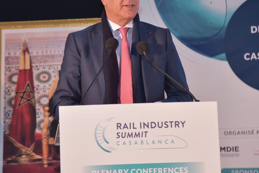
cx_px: 116
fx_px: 1130
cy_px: 62
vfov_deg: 8.7
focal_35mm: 157
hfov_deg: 13.1
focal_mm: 110
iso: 1000
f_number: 4
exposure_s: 1/125
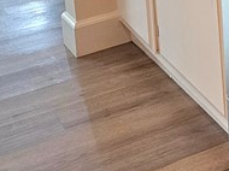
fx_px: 819
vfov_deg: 11.1
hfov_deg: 14.2
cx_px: 401
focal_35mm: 124
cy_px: -146
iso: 320
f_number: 1.7
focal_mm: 6.3
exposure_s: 1/120
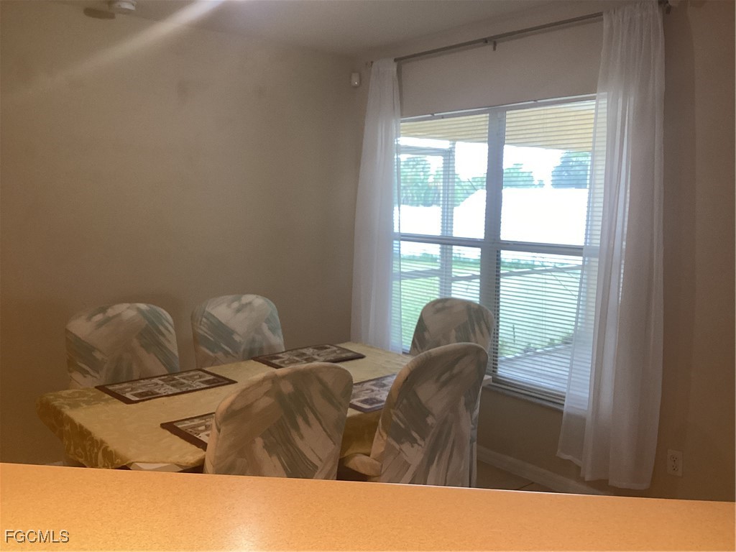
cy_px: 276
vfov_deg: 45.4
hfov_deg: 58.4
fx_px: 659
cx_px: 368
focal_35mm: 31
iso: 125
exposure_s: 1/60
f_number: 2.4
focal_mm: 3.3
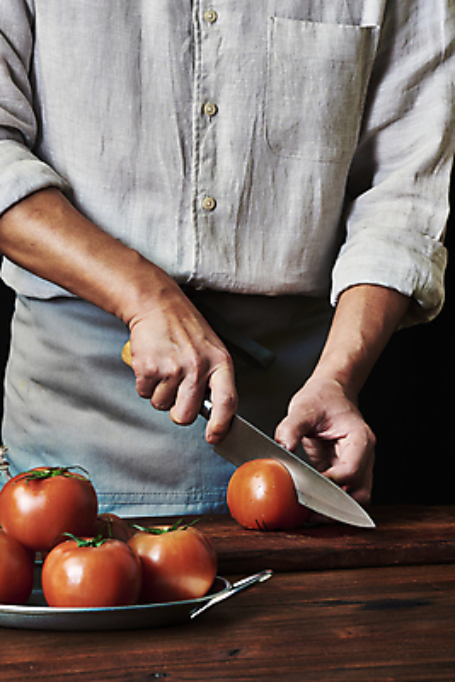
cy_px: 341
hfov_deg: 13.1
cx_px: 228
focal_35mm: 105
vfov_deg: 19.4
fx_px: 1989
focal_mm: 105
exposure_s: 1/125
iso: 100
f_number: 18
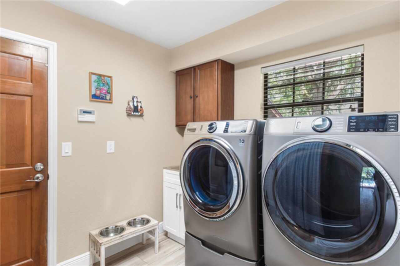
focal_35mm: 18
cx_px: 200
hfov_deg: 90.0
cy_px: 133
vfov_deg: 67.3
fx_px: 200
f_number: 9
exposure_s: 1/5
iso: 250
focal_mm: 12
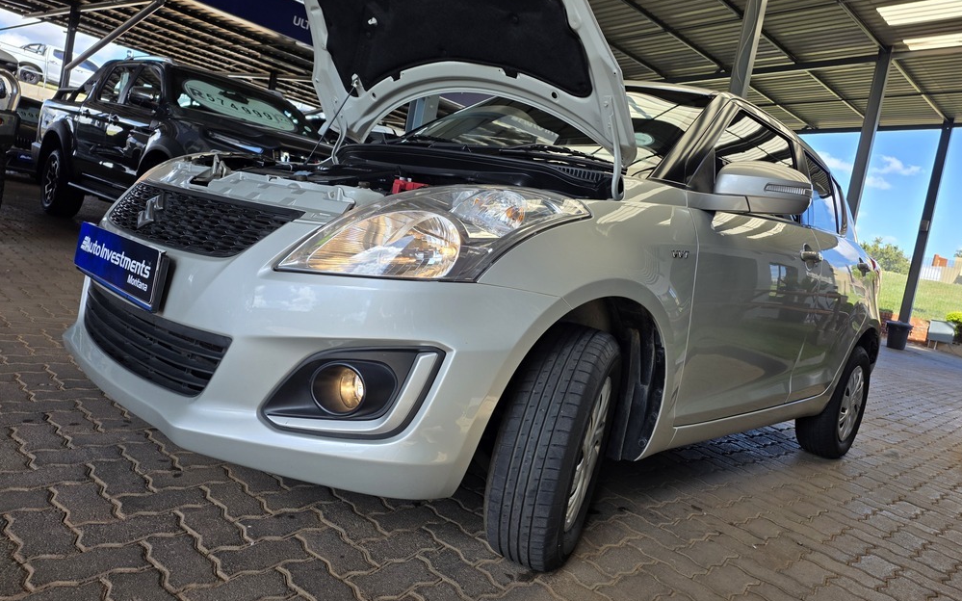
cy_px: 282
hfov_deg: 72.6
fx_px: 655
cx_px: 476
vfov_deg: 49.2
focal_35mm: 25
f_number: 1.7
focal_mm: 6.25
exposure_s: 1/1358
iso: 80
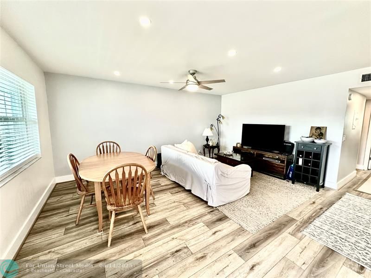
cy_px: 139
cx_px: 186
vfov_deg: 85.7
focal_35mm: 14
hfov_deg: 102.1
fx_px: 150
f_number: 2.2
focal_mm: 2.22
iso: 200
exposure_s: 1/60
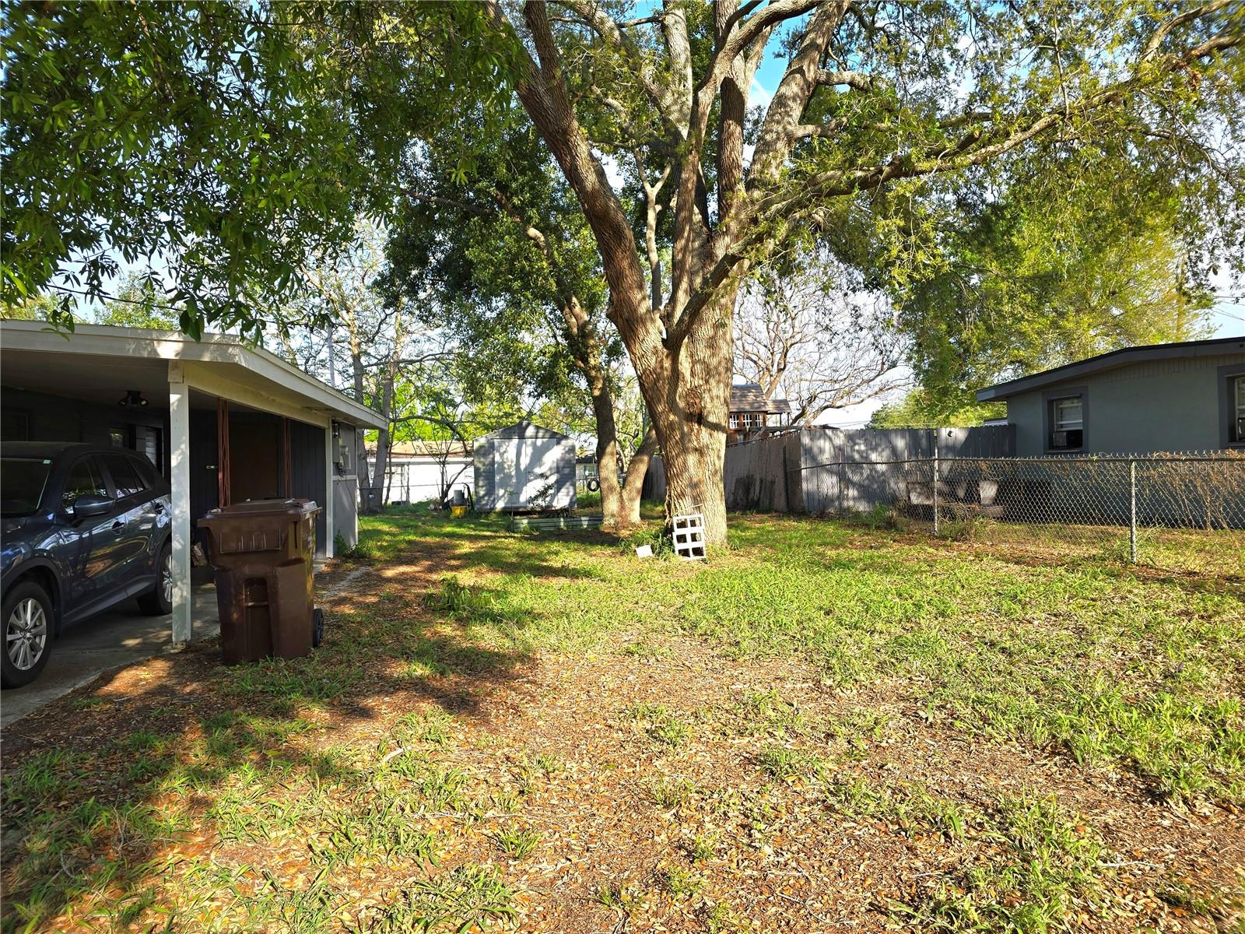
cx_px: 622
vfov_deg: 58.9
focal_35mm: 23
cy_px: 467
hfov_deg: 73.9
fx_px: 827
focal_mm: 6.3
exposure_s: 1/286
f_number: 1.7
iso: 12
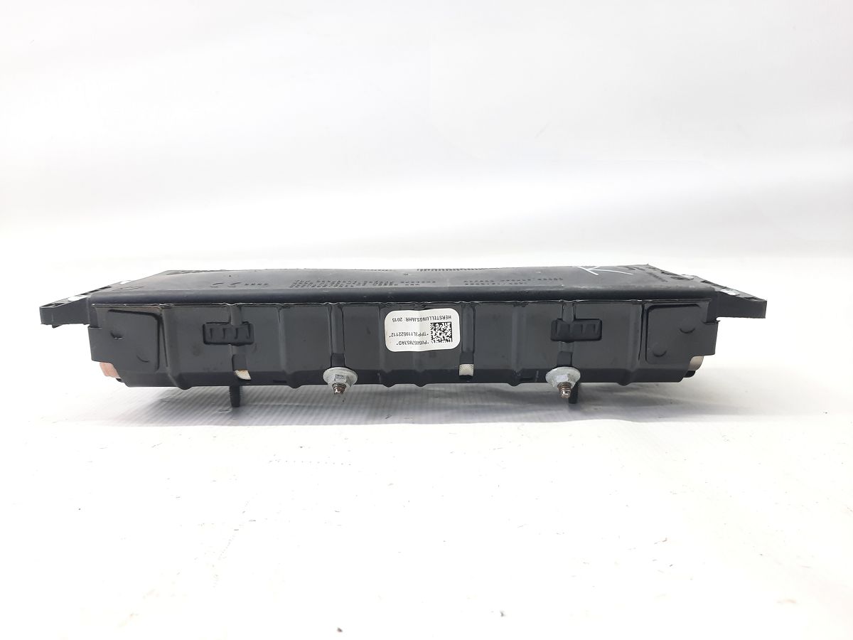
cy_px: 320
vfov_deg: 54.9
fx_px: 616
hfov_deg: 69.4
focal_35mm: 25
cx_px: 426
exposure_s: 1/50
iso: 100
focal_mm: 4.6
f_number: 2
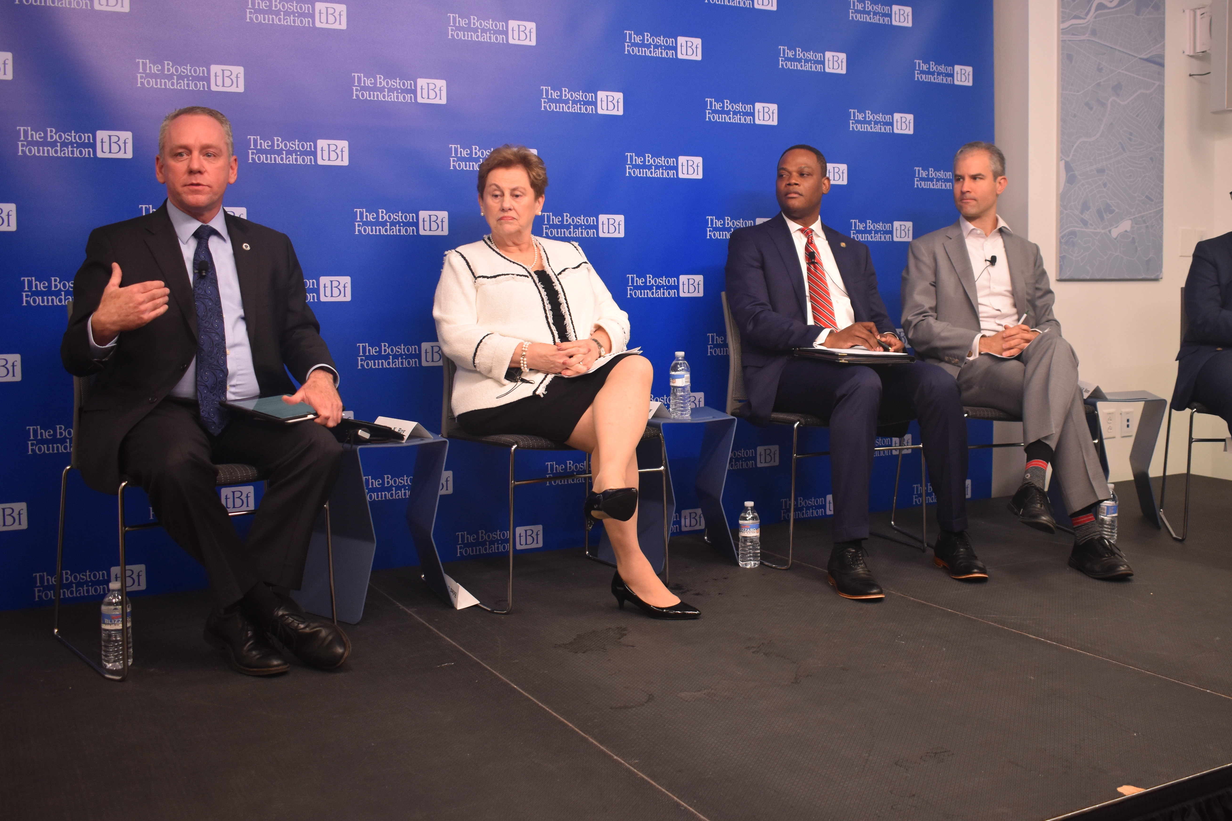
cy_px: 359
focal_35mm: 38
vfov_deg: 35.0
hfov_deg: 50.5
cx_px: 708
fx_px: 1300
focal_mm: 22
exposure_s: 1/60
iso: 900
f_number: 3.8
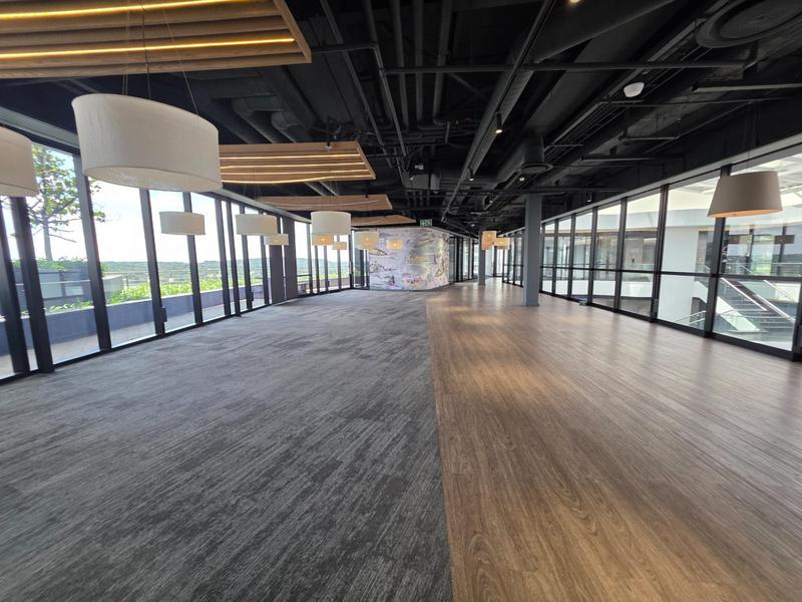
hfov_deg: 106.2
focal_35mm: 13
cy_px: 301
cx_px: 401
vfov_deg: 89.9
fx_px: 301
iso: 100
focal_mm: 2.2
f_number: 1.9
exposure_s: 1/100
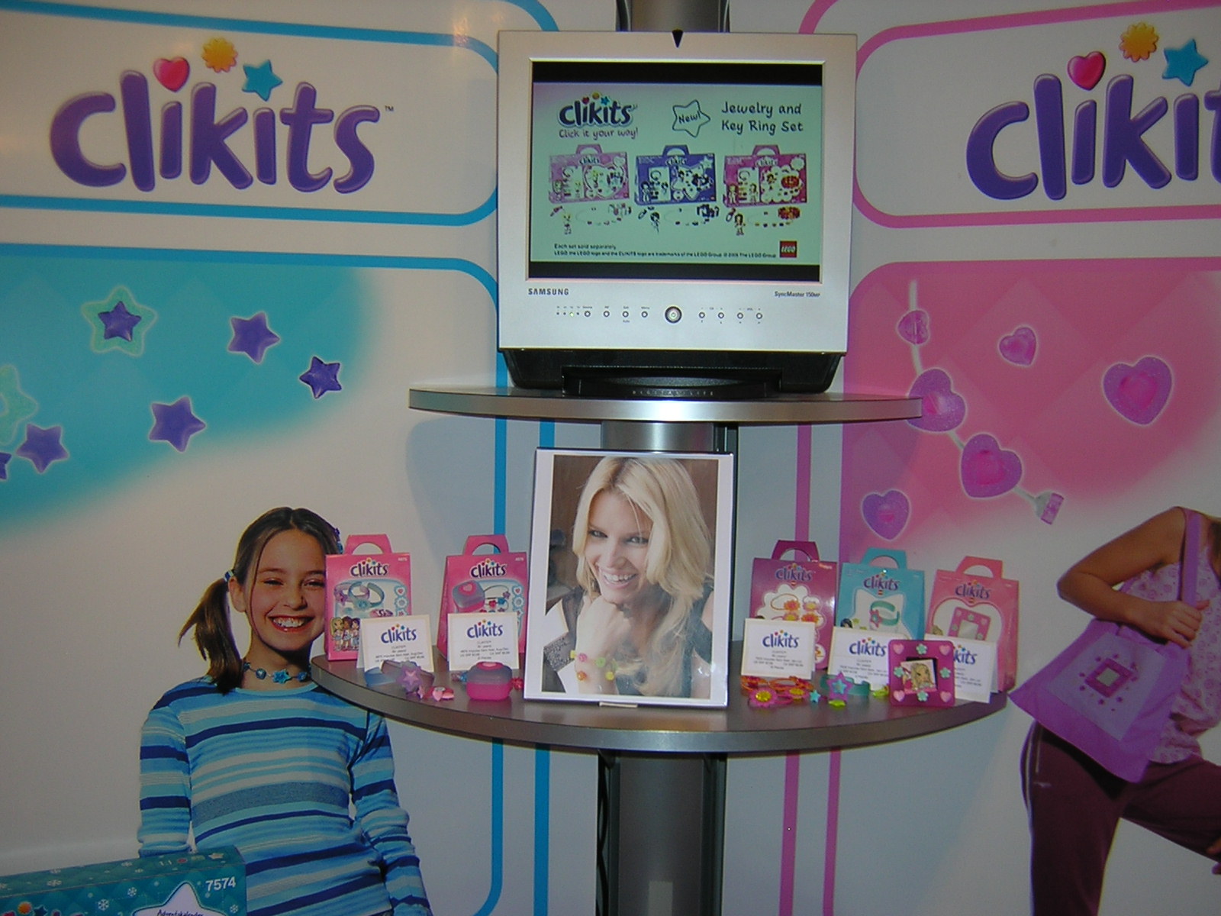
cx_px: 610
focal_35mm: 36
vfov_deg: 39.7
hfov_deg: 51.4
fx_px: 1270
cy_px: 458
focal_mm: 4.7
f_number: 2.6
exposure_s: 1/60.1
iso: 100
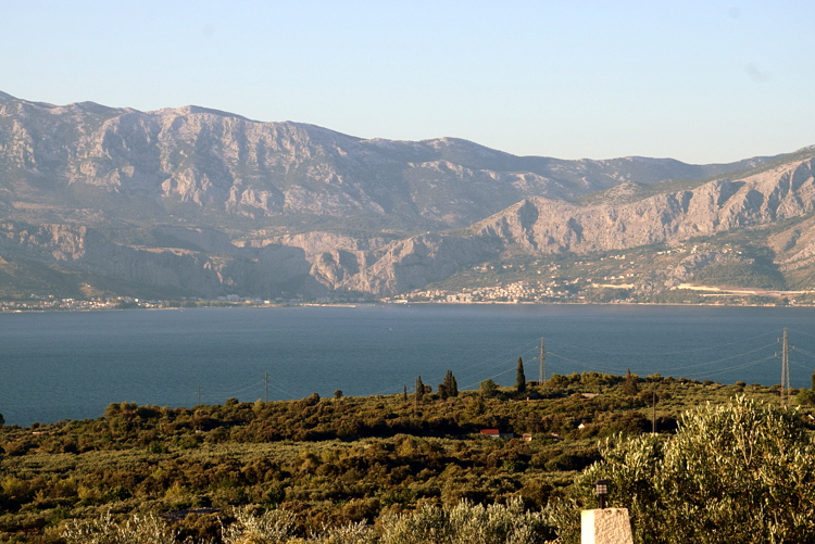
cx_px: 434
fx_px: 2537
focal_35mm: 112
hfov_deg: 18.2
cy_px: 266
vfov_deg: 12.2
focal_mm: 70
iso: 400
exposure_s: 1/200
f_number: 10
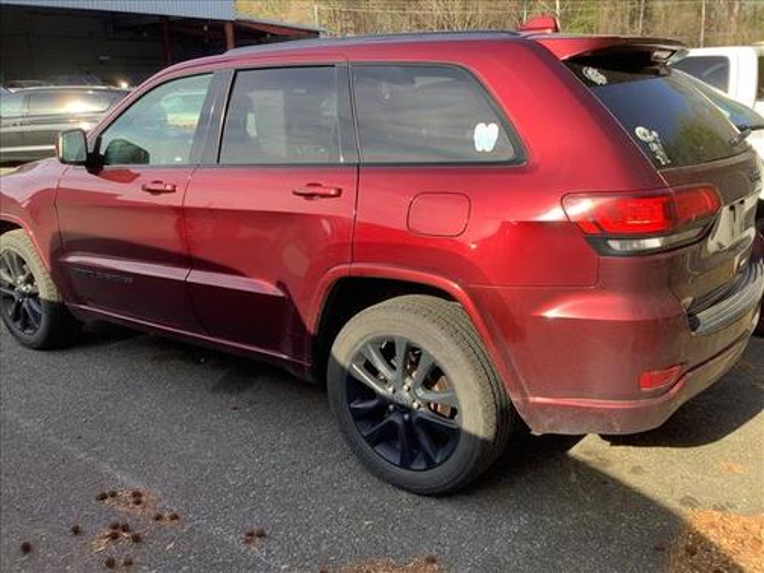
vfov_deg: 45.4
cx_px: 382
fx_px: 684
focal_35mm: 31
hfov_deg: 58.4
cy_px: 286
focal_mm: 3.3
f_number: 2.4
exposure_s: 1/189
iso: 25
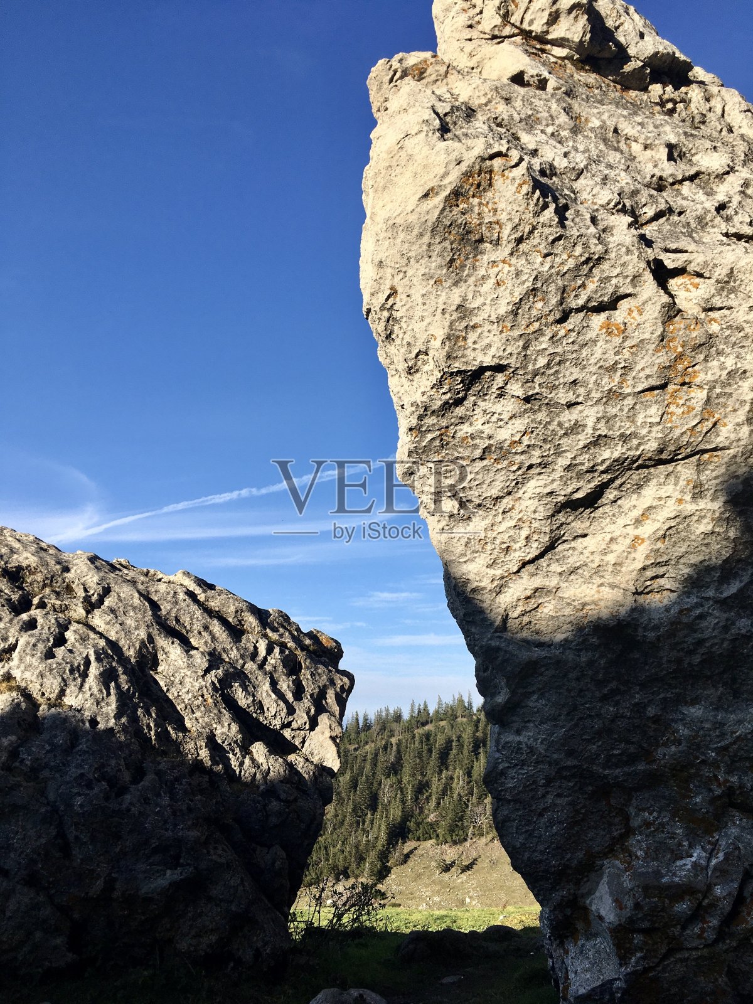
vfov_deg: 61.7
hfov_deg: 48.2
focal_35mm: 29
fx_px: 841
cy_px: 502
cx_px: 376
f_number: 2.2
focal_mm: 4.15
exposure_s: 1/1282
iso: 25
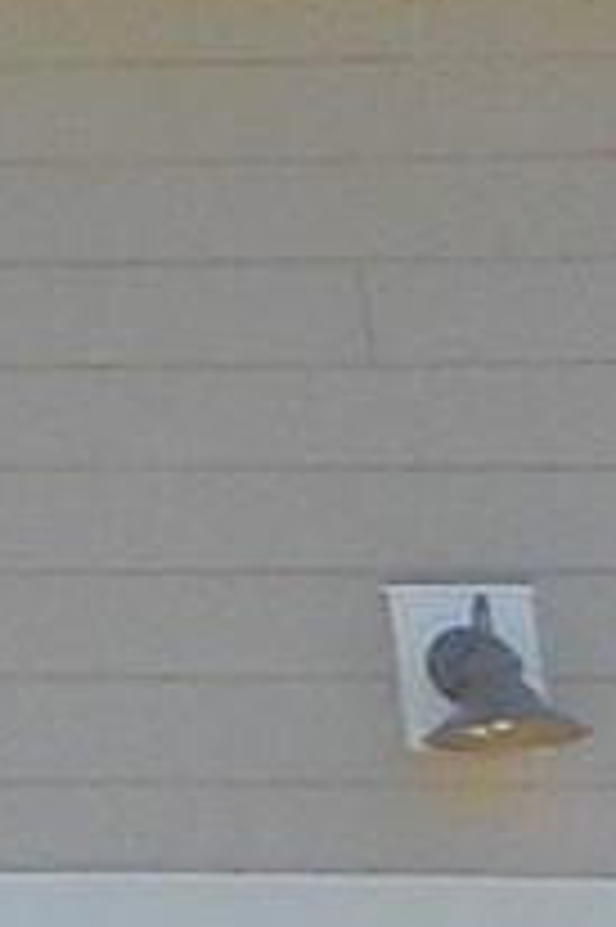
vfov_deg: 7.9
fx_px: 6658
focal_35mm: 259
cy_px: -176
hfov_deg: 4.0
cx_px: -3579
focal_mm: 4.5
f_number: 3.7
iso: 80
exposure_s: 1/800
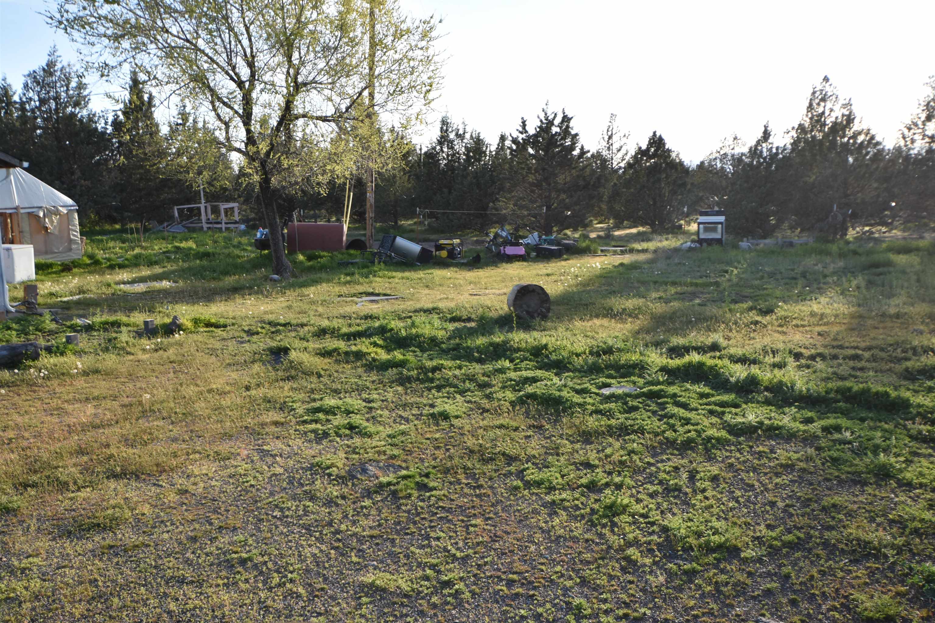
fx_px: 935
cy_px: 312
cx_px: 468
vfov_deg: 36.9
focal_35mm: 36
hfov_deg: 53.1
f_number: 5.6
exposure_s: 1/250
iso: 200
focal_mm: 24
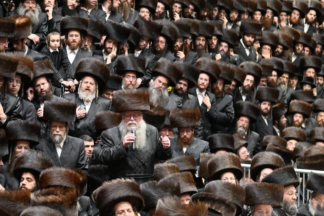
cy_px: 108
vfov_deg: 13.0
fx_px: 945
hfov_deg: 19.5
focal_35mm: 105
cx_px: 162
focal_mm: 70
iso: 640
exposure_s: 1/160
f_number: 2.8
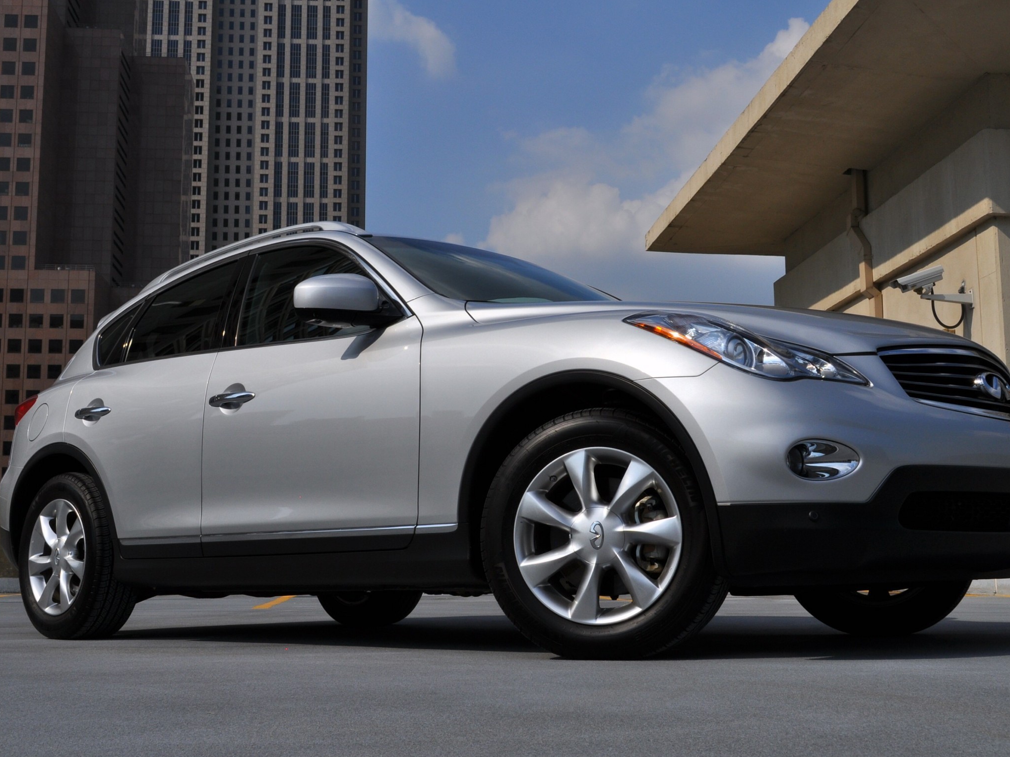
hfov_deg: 41.2
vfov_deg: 31.5
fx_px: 1342
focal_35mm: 46
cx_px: 539
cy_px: 380
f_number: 13
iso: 200
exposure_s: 1/640
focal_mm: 26
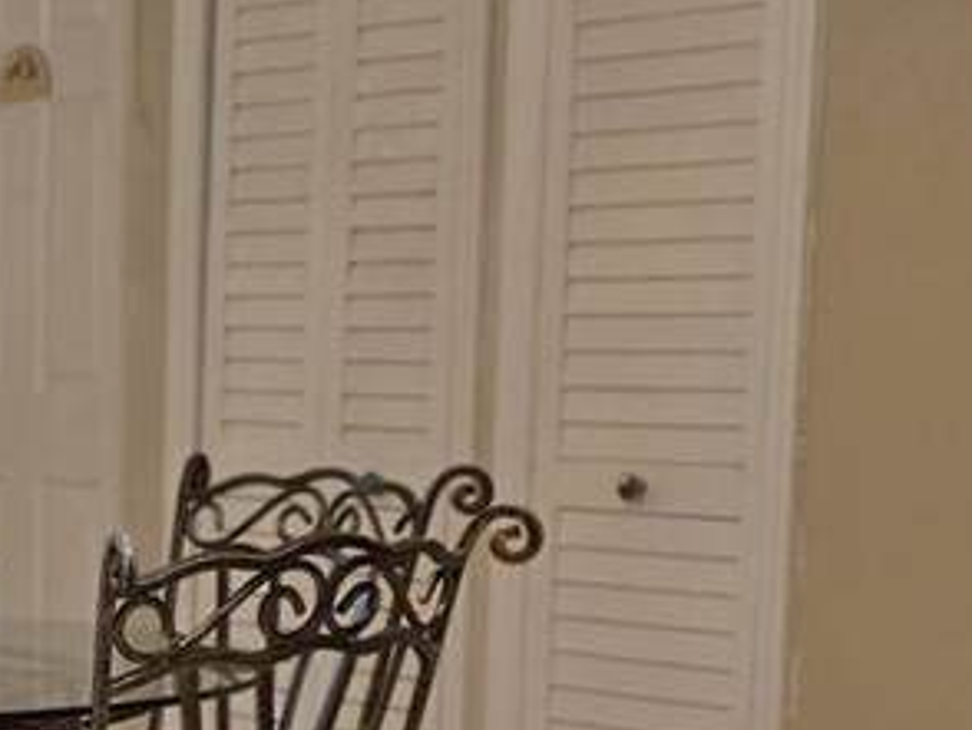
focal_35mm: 100
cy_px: 684
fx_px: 2810
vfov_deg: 14.6
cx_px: -569
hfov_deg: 17.3
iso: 640
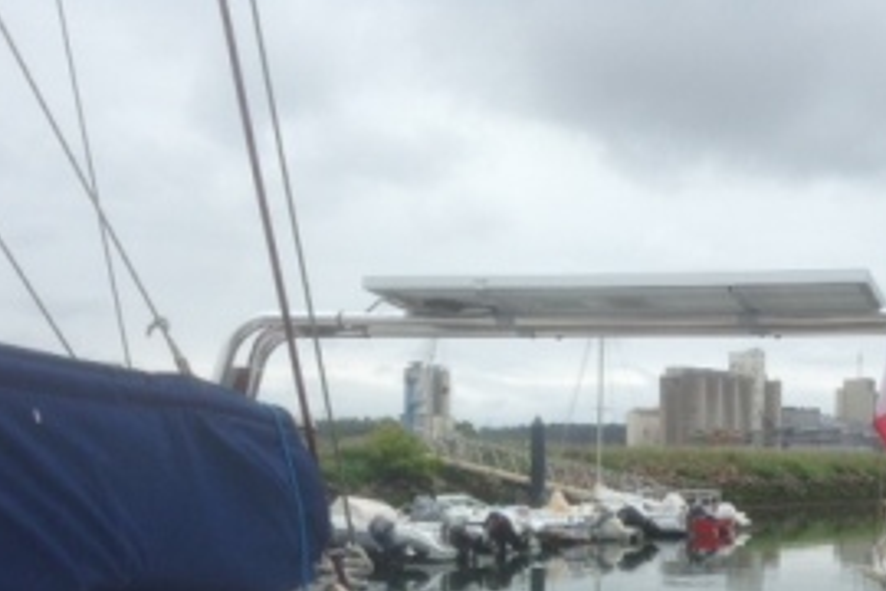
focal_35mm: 57
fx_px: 1403
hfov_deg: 34.3
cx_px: 666
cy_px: 545
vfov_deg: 23.1
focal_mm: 4.12
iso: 50
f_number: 2.4
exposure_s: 1/1130
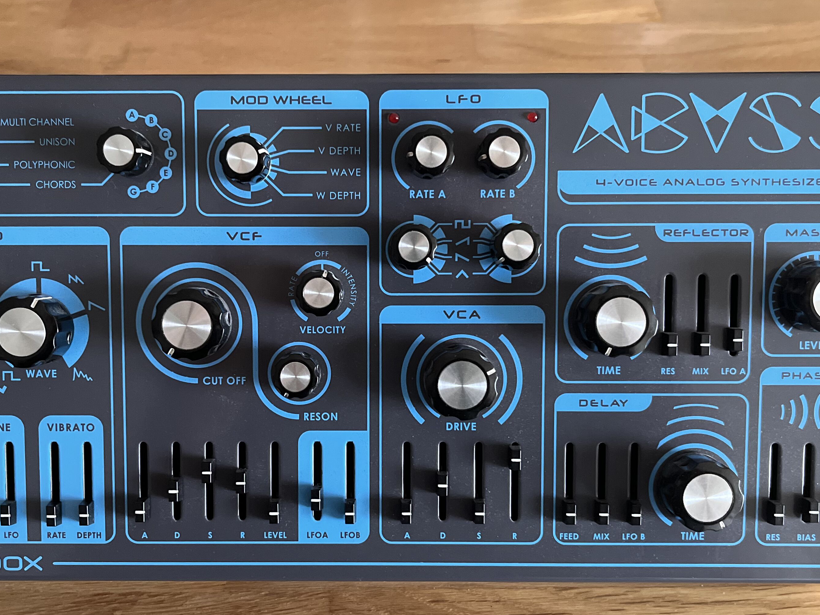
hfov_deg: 47.8
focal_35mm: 39
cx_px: 367
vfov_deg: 36.8
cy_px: 341
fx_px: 924
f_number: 1.6
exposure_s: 1/58
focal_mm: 5.1
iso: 500
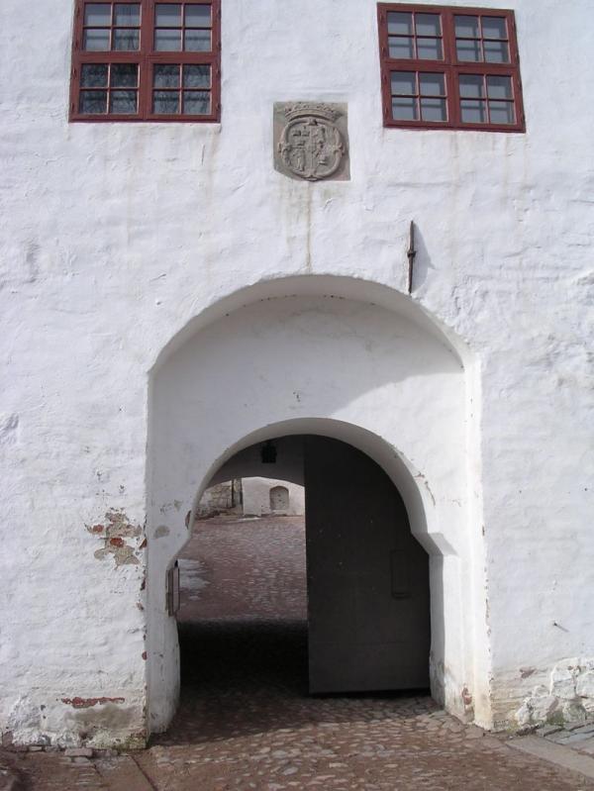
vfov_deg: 49.0
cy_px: 396
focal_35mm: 38
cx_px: 297
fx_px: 869
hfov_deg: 37.7
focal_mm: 5.8
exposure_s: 1/220
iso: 100
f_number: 5.6
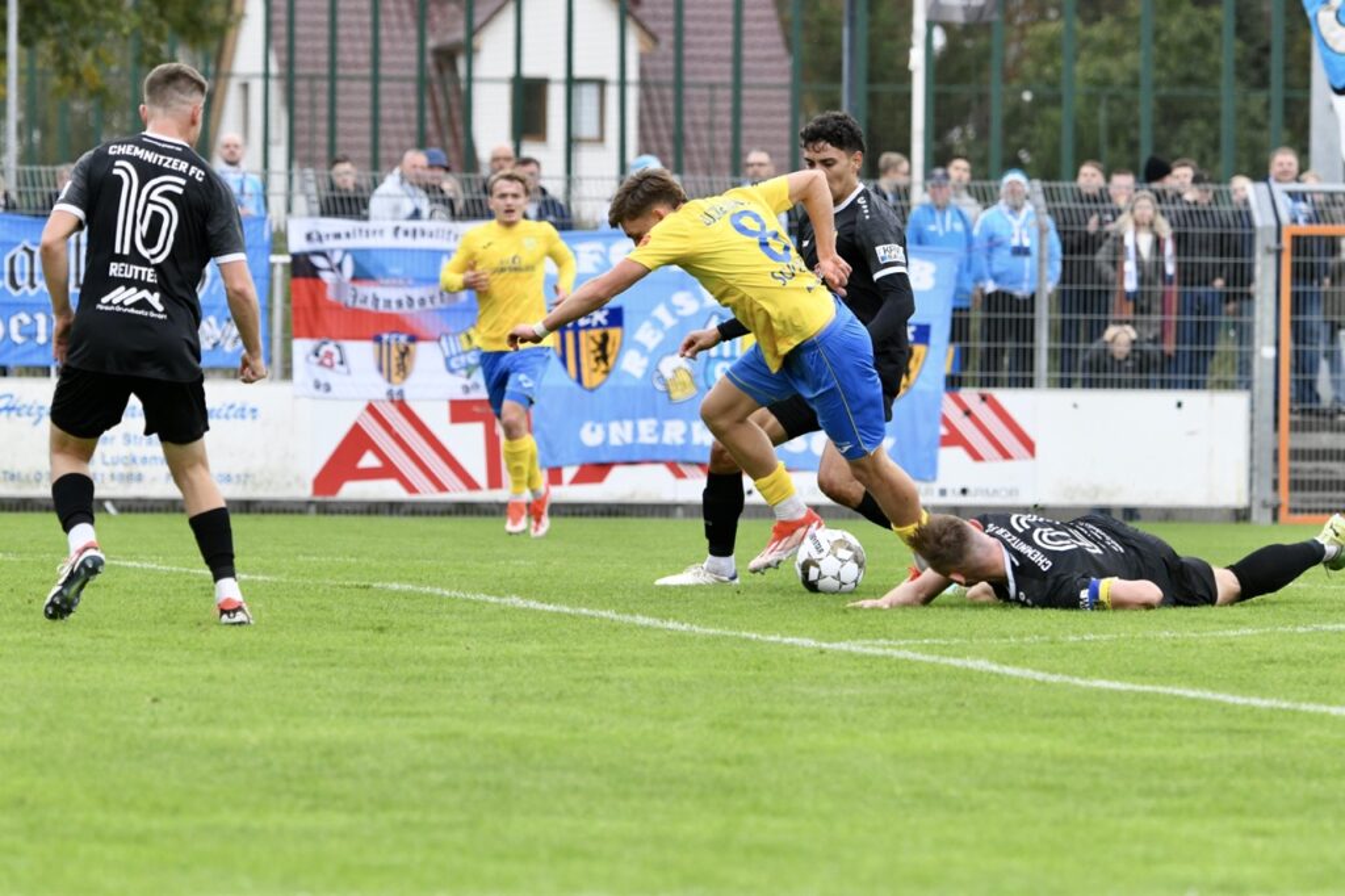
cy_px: 448
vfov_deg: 7.0
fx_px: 7283
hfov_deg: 10.6
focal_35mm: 195
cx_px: 672
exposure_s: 1/1600
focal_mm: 195
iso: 3200
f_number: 5.3
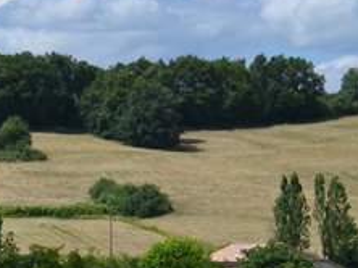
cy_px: 408
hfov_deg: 7.5
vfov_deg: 5.6
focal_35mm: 260
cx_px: -126
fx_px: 2686
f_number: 9
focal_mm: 50
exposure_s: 1/320
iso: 100
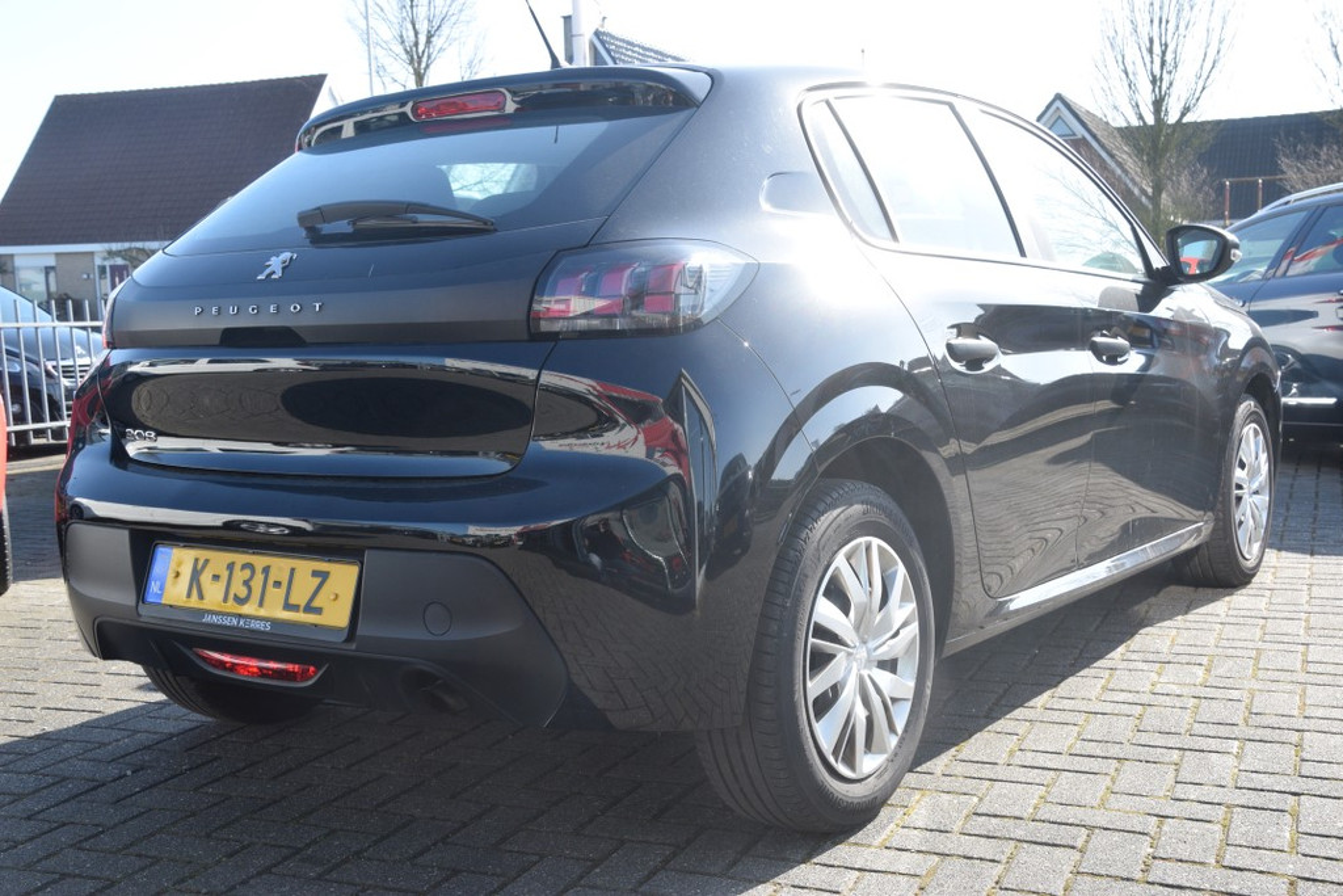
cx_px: 672
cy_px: 448
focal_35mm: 40
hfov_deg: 47.9
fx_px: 1511
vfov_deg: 33.0
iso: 360
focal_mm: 27
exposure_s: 1/250
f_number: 8
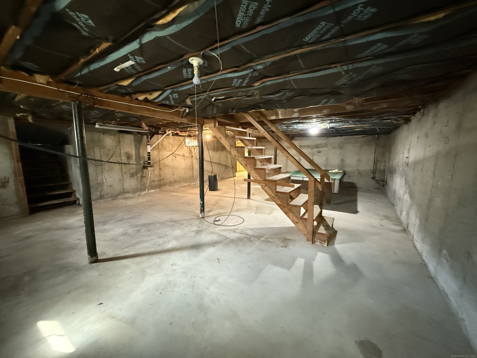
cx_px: 238
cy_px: 179
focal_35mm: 14
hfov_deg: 102.1
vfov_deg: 85.7
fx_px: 193
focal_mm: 2.22
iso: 1250
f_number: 2.2
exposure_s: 1/60
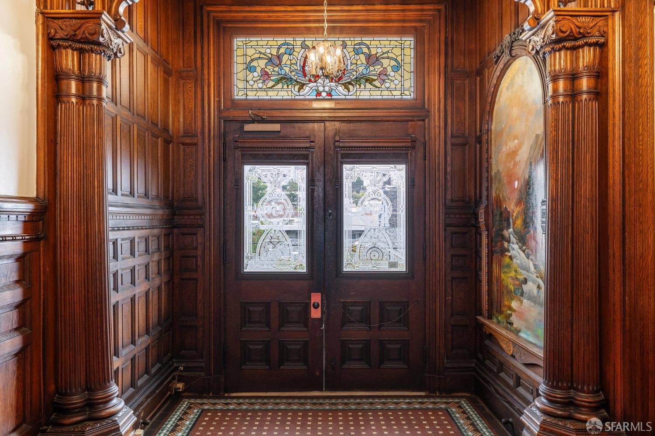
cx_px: 328
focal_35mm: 24
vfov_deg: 53.1
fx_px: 436
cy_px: 218
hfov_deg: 73.8
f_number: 11
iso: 200
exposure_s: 1/1.67
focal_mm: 24
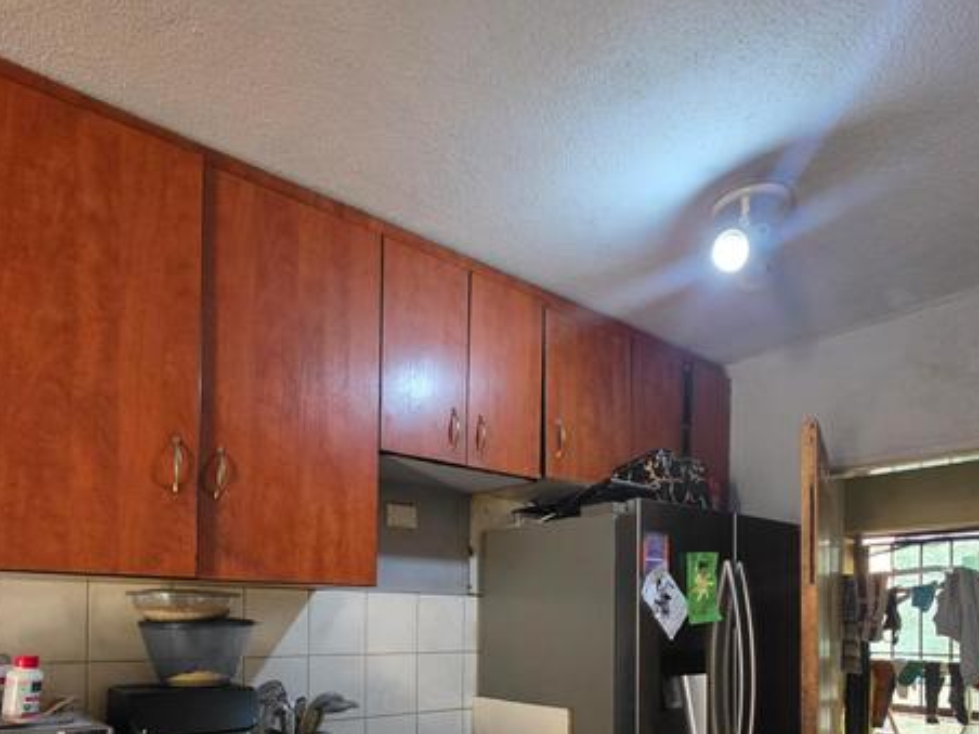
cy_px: 613
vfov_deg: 53.9
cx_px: 438
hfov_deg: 73.7
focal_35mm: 23
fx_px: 650
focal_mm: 2.2
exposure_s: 1/50
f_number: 1.9
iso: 800
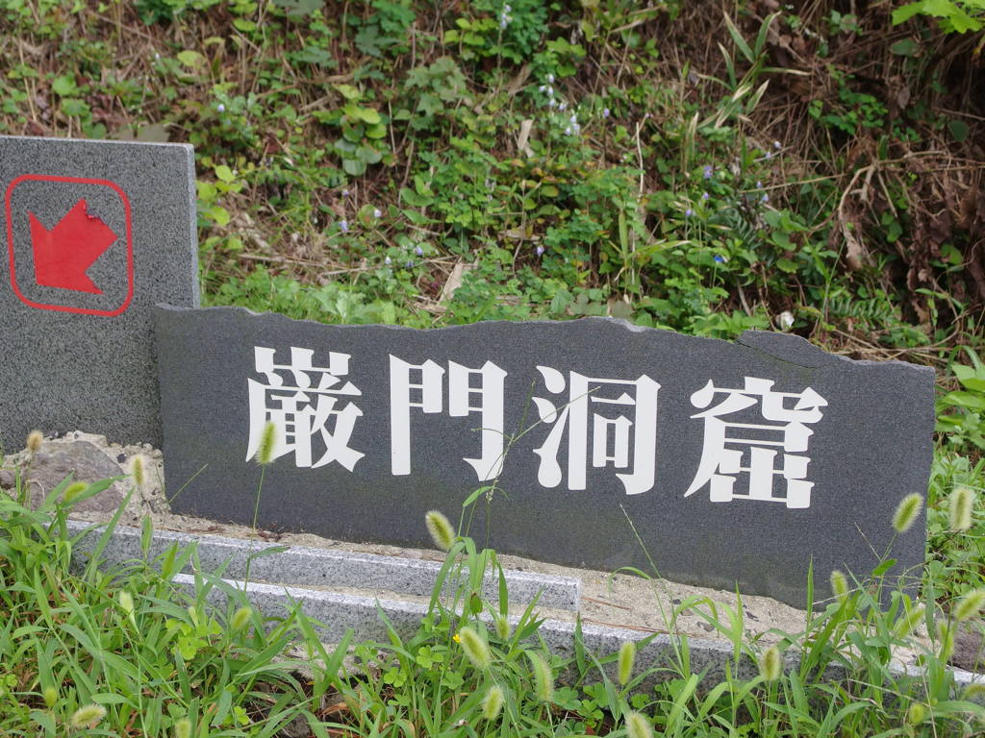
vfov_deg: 29.1
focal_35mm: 50
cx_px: 492
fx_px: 1423
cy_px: 369
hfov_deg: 38.2
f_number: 2.8
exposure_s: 1/200
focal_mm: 10.7
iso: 100
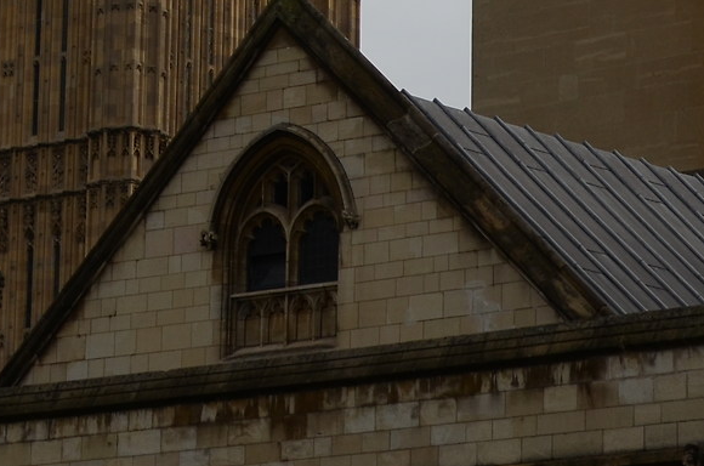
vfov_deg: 6.1
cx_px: 101
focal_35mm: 217
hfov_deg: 9.5
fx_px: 4236
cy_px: -474
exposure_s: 1/250
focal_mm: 35
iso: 160
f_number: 4
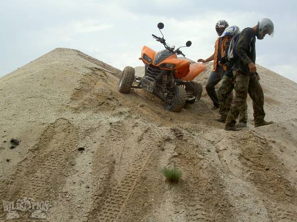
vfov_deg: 26.6
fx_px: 472
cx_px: 148
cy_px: 111
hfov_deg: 34.9
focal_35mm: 55
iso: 50
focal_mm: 11.3
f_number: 5.5
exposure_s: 1/250
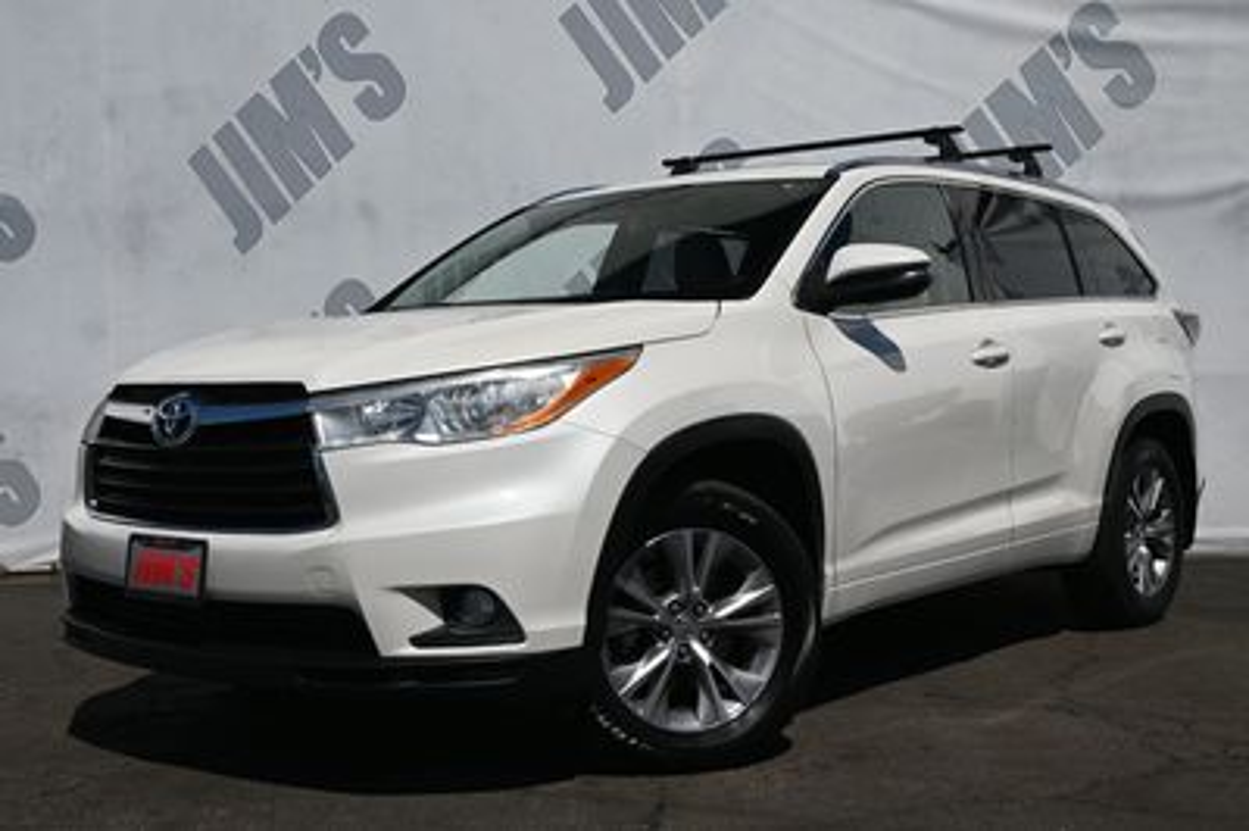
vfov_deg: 30.8
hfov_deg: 45.0
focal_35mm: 44
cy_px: 416
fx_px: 1508
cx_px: 624
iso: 100
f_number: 8
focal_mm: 29
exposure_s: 1/500
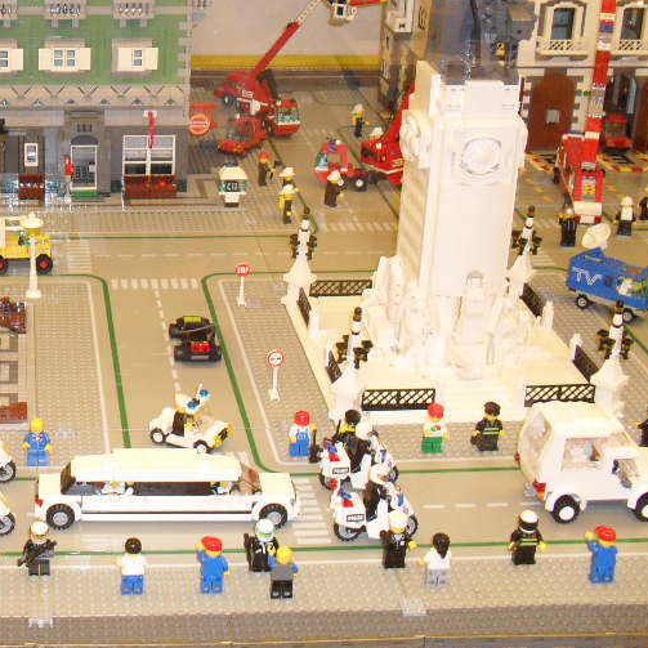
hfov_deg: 26.2
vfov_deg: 26.9
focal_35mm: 63
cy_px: 162
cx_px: 39
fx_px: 1334
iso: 200
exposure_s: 1/45
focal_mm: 6.3
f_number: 3.2
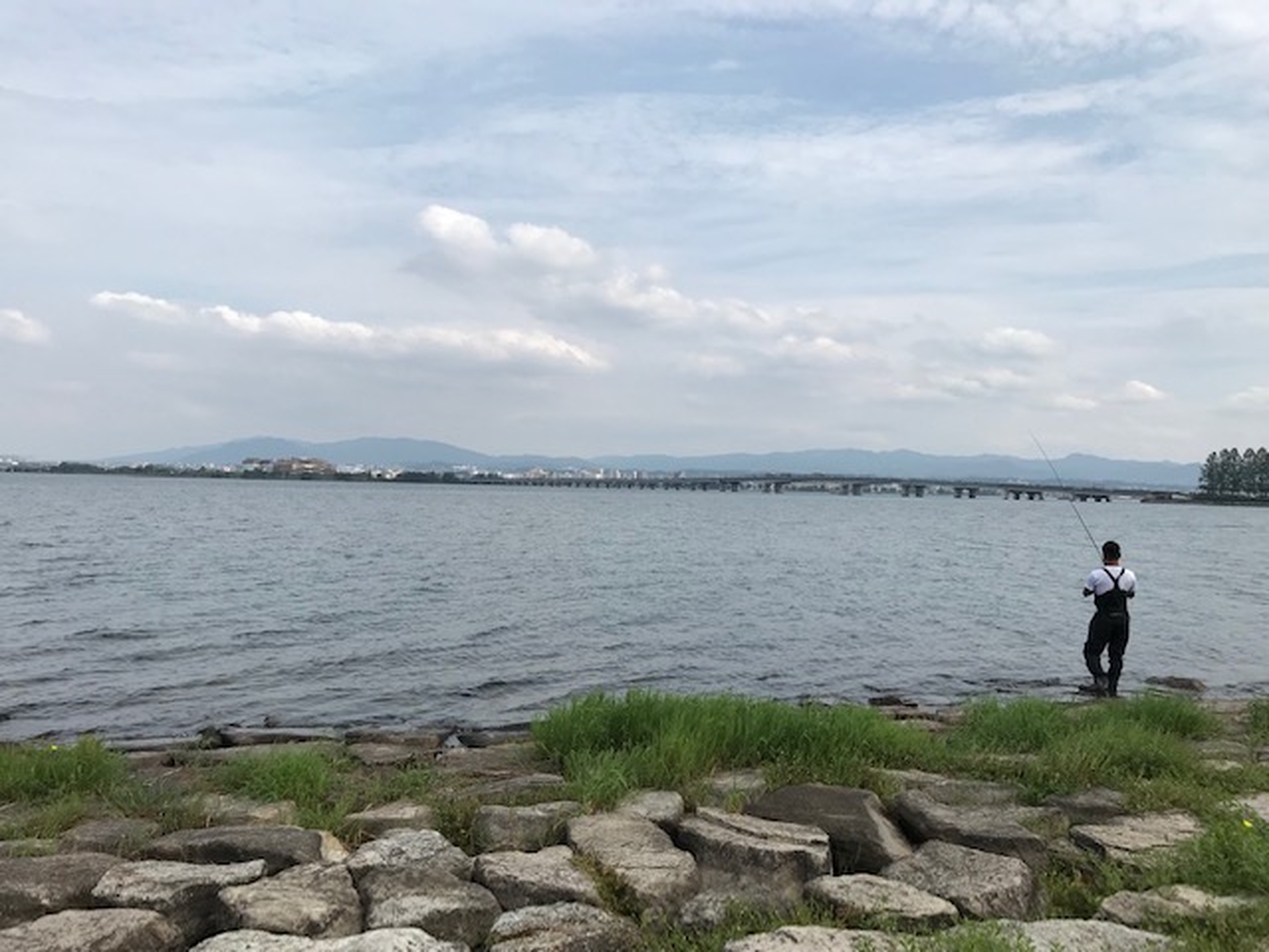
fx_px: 1026
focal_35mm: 28
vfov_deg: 49.7
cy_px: 476
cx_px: 634
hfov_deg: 63.4
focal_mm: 3.99
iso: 20
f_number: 1.8
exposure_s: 1/3690
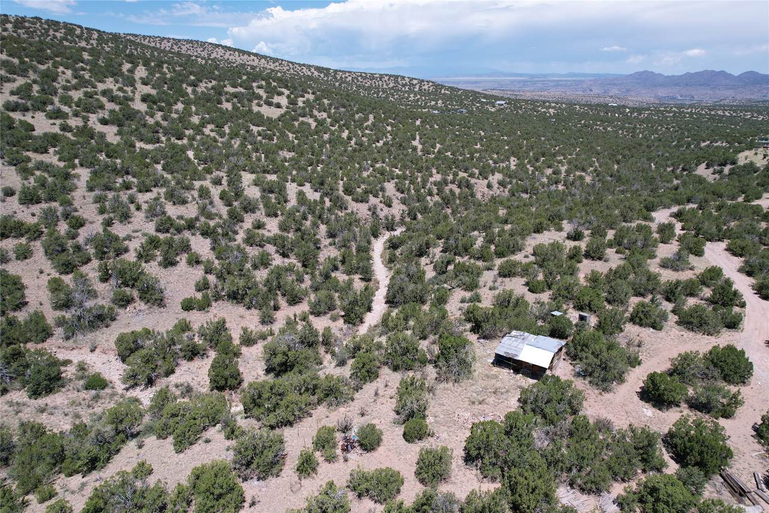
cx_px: 384
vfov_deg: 57.2
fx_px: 470
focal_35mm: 22
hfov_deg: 78.6
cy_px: 256
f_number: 2.8
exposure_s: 1/2000
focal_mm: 8.38
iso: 120
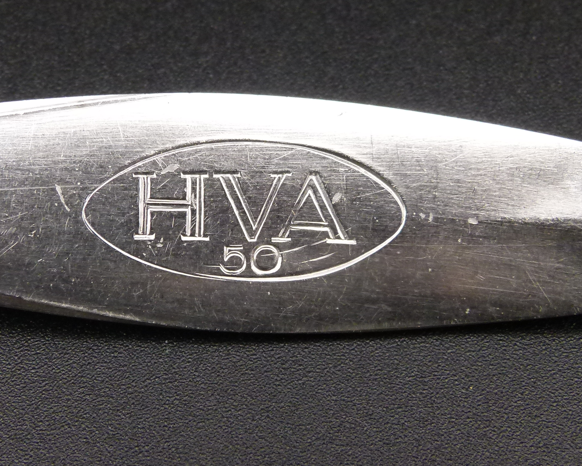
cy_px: 218
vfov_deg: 18.1
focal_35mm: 85
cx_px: 235
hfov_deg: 22.4
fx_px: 1464
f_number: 3.2
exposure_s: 1/60
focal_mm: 7.7
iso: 200
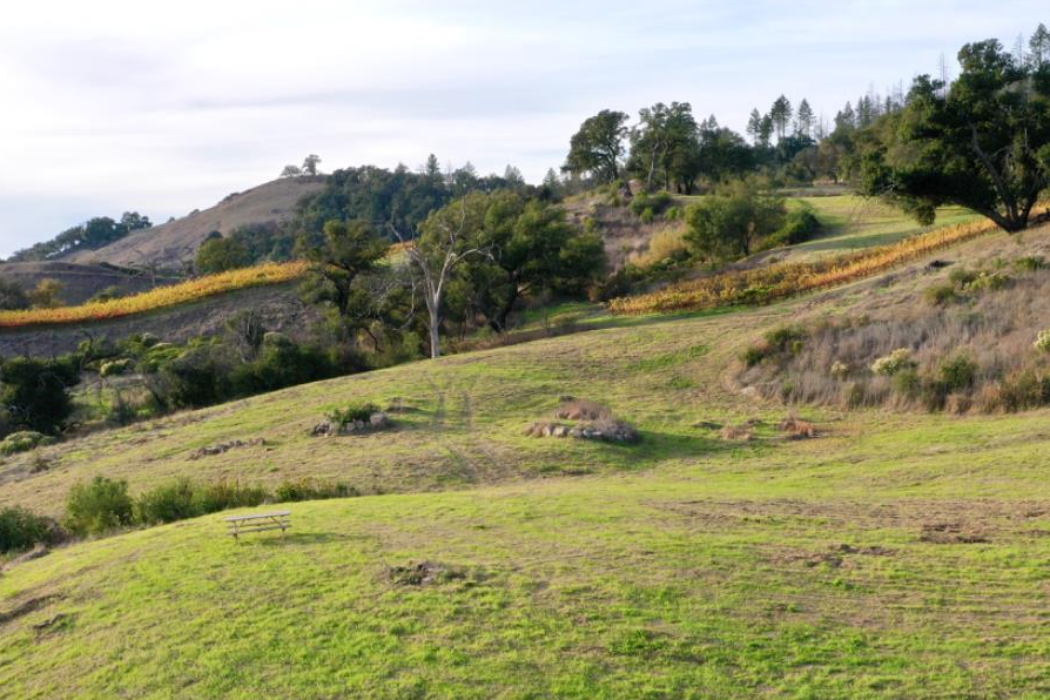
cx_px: 652
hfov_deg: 41.6
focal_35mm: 47
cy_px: 463
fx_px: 1371
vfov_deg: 28.5
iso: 100
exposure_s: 1/120
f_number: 6.3
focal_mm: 10.26
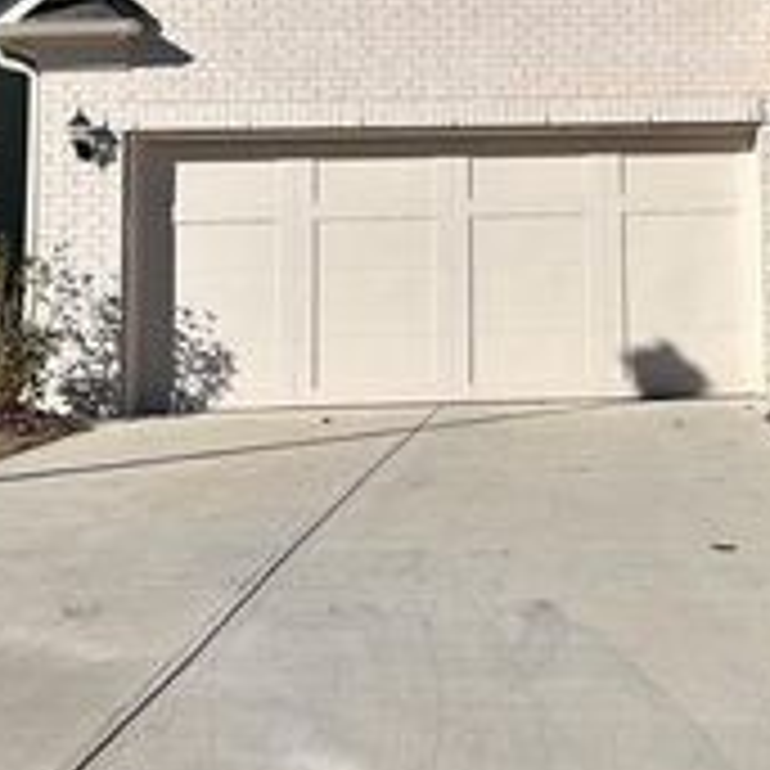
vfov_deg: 27.3
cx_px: 698
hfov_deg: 26.7
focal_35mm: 62
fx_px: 1560
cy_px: 173
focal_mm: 6.86
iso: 80
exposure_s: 1/12048
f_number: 1.78
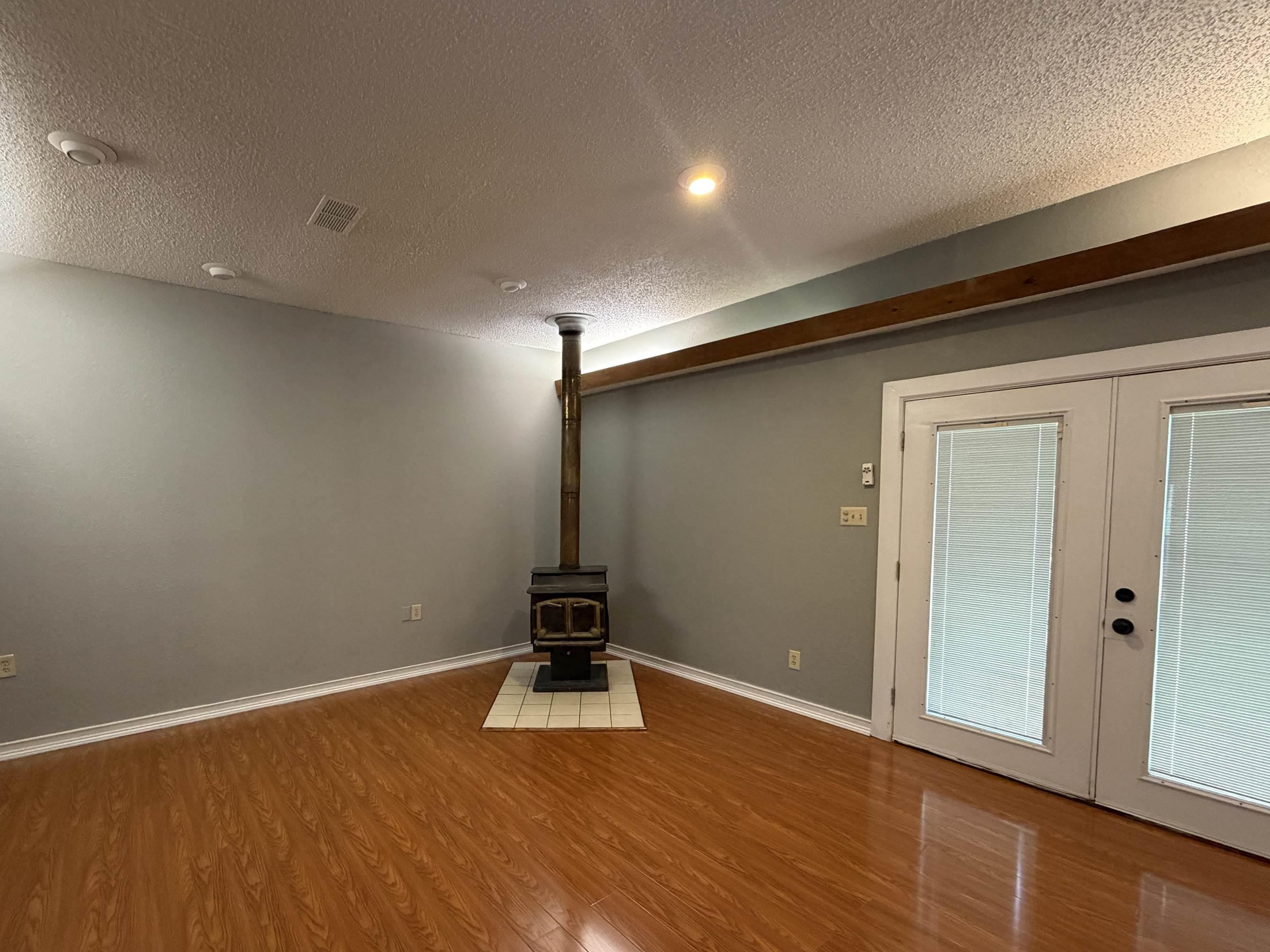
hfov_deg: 94.2
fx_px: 587
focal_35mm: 16
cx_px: 575
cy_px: 530
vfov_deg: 77.8
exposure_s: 1/60
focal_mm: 2.22
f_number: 2.2
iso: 400
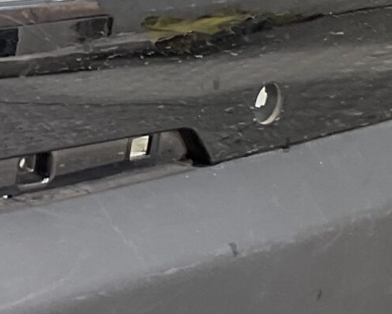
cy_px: 113
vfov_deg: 10.5
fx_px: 1705
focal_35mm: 147
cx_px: -8
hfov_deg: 12.9
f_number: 1.8
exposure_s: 1/120
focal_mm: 3
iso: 25
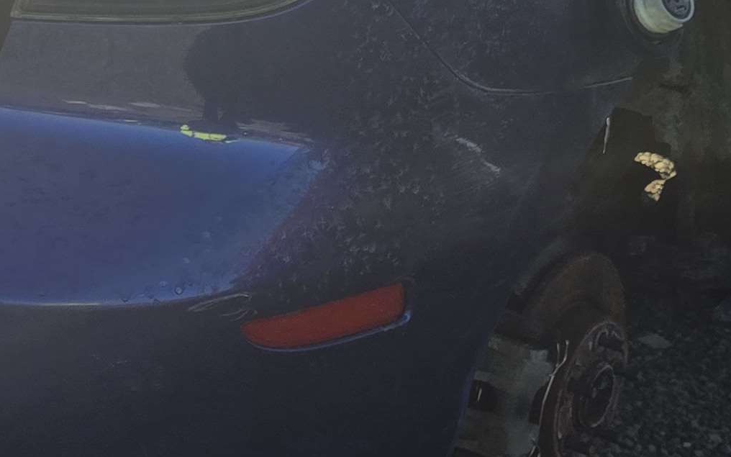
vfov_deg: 13.4
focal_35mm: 96
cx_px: 171
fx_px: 1913
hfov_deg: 21.4
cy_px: 8
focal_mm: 5.4
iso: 25
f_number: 1.8
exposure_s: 1/1761
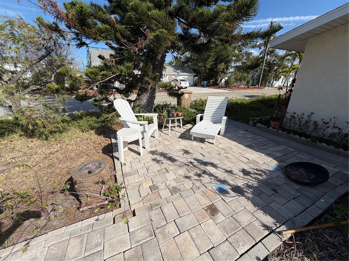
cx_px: 174
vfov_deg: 85.7
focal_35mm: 14
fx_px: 141
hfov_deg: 102.1
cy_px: 130
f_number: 2.2
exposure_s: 1/985
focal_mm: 2.22
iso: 20
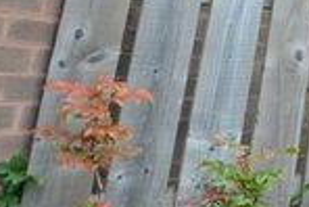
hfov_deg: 16.7
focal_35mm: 71
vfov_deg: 17.3
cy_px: -106
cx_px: 685
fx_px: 610
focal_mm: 10
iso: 1600
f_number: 7.1
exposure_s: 1/200
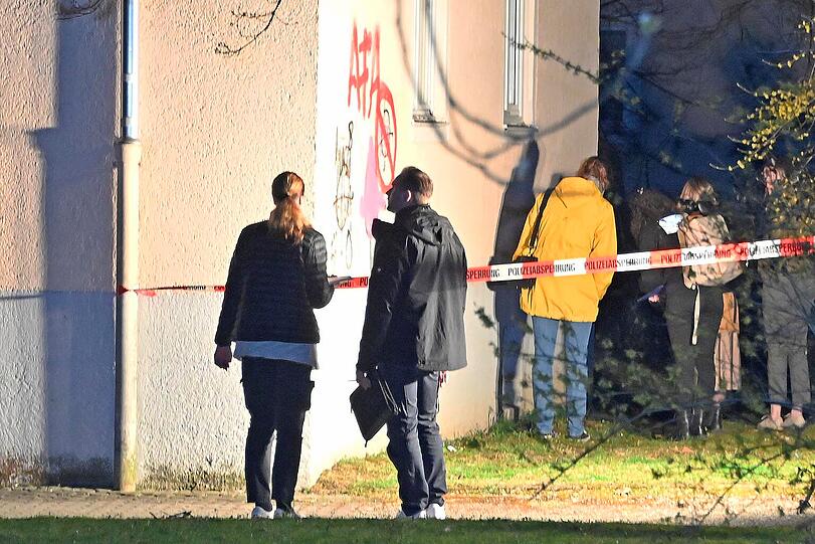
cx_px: 408
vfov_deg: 8.6
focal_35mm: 160
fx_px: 3623
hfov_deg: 12.8
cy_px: 272
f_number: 5.6
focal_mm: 160
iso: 8000
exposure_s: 1/100
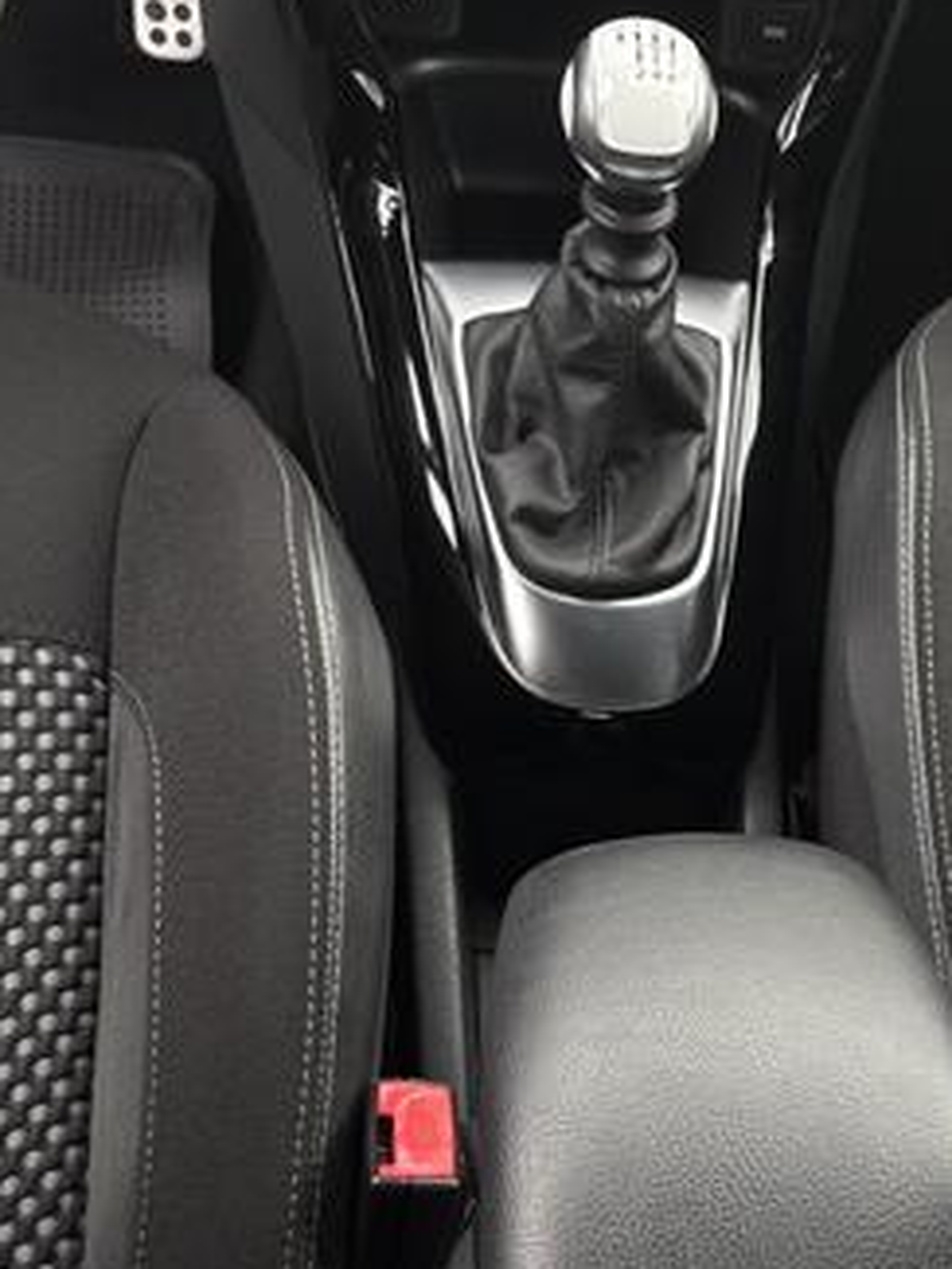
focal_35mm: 48
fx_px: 1759
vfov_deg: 39.2
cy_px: 839
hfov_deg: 29.0
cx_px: 874
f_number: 1.6
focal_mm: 5.96
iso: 80
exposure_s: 1/121
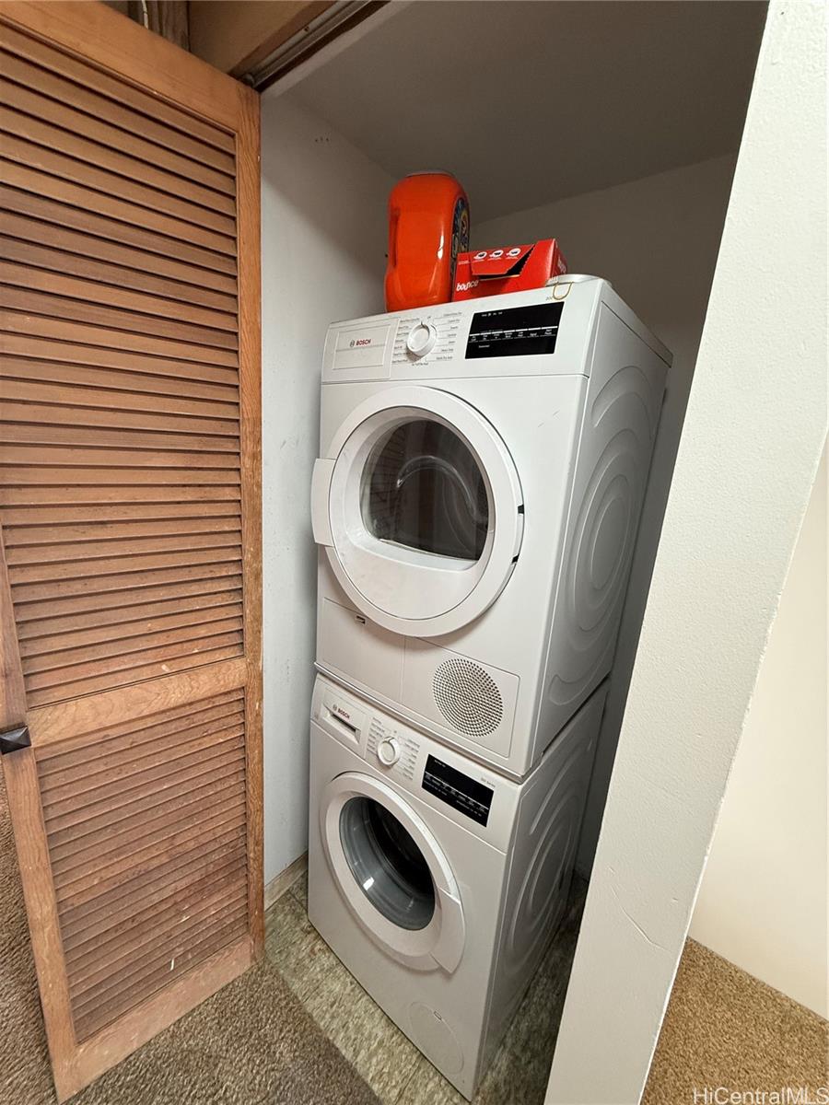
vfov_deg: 102.1
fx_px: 447
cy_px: 552
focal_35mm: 14
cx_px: 414
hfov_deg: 85.7
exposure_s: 1/120
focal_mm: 2.22
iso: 250
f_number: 2.2
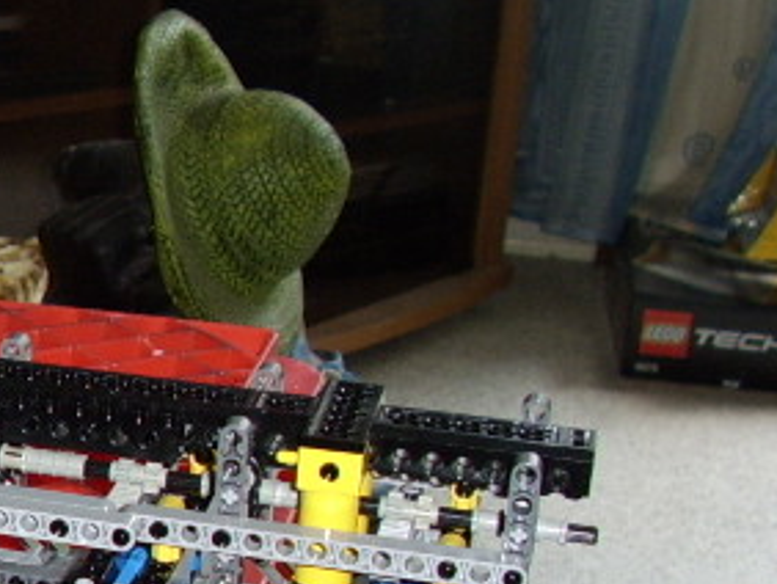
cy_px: 504
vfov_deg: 21.3
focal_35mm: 68
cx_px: -99
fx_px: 1528
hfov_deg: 26.1
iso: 183
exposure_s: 1/30
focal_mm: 5.8
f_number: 2.9
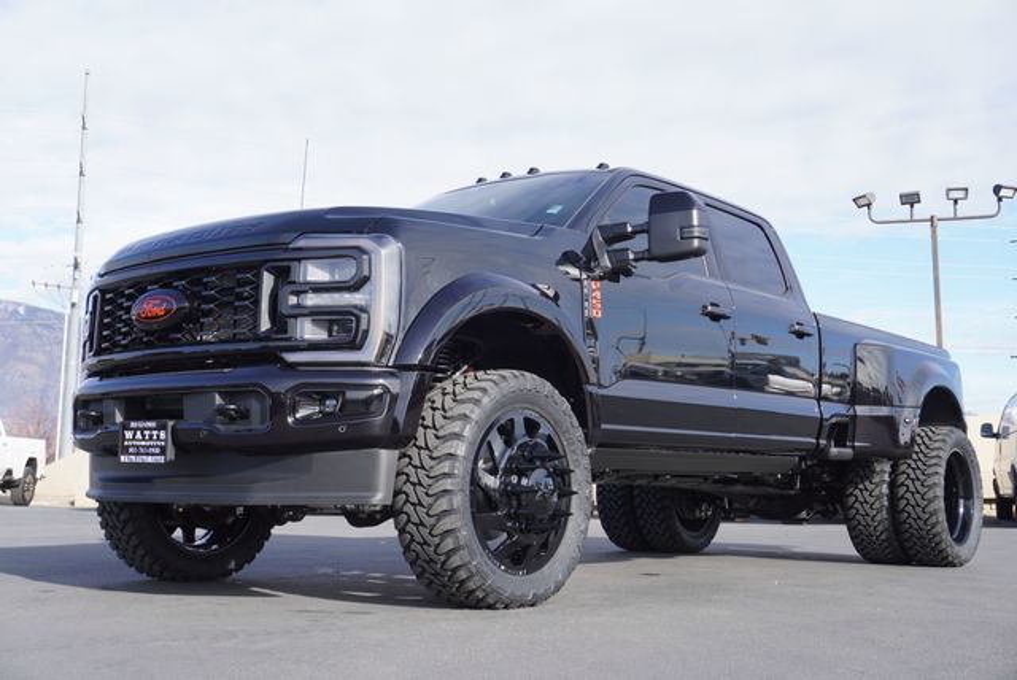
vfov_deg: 33.1
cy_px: 340
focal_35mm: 40
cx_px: 508
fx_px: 1145
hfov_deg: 47.9
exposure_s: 1/125
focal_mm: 27
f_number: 7.1
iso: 100
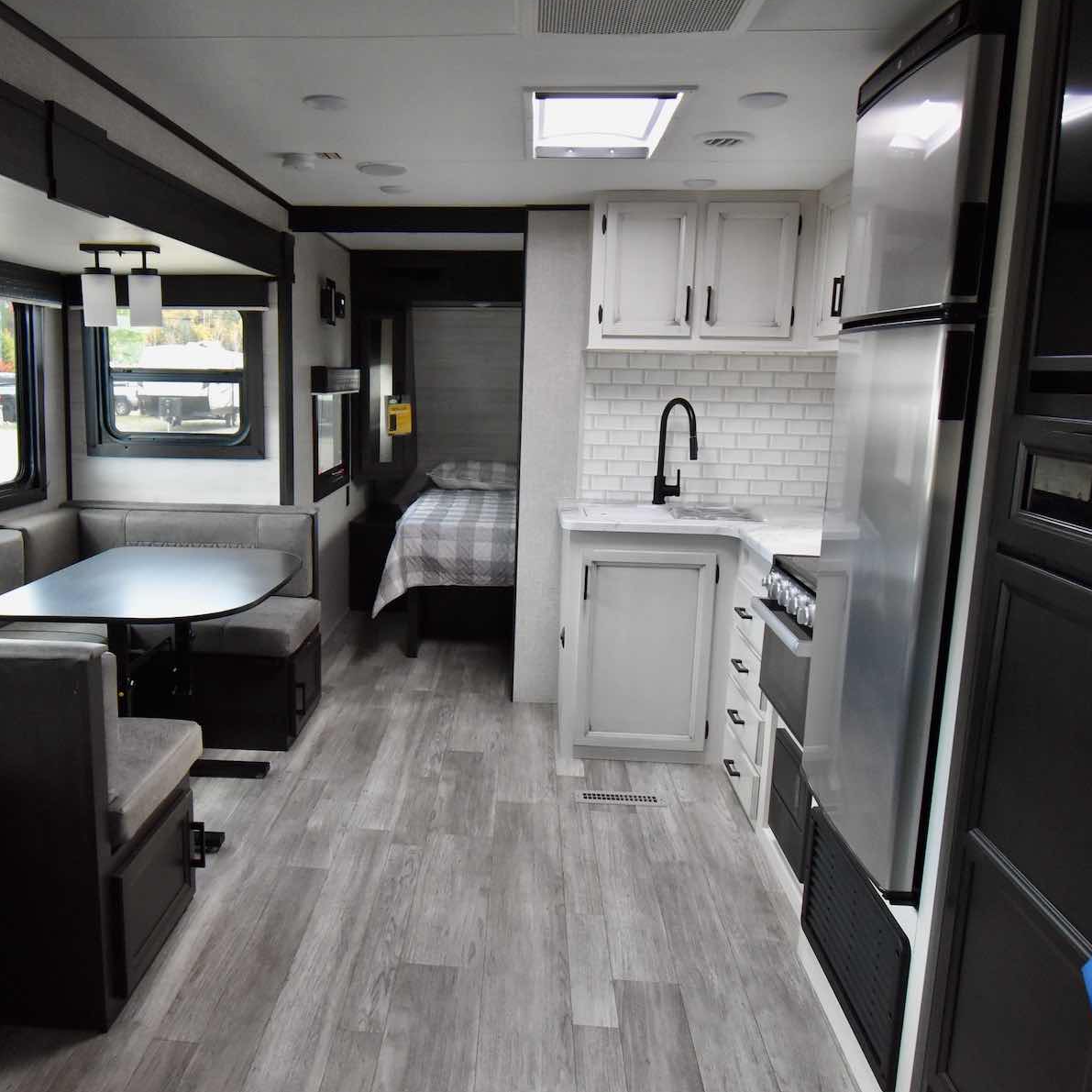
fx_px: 964
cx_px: 428
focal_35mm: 27
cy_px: 542
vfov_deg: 59.1
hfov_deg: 58.5
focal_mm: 14
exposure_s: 1/60
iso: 1800
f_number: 5
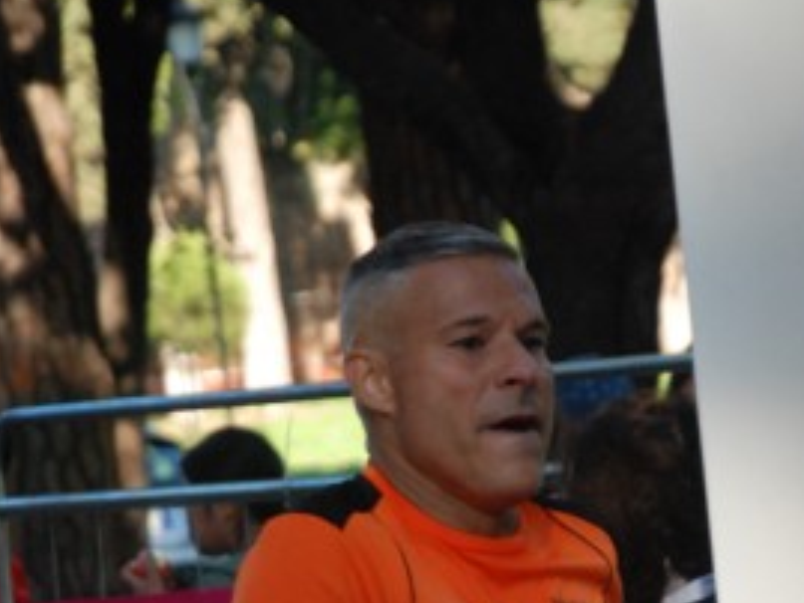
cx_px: 590
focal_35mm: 338
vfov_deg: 4.4
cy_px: 660
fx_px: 7856
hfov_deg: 5.9
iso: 1000
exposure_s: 1/640
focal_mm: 105
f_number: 5.6
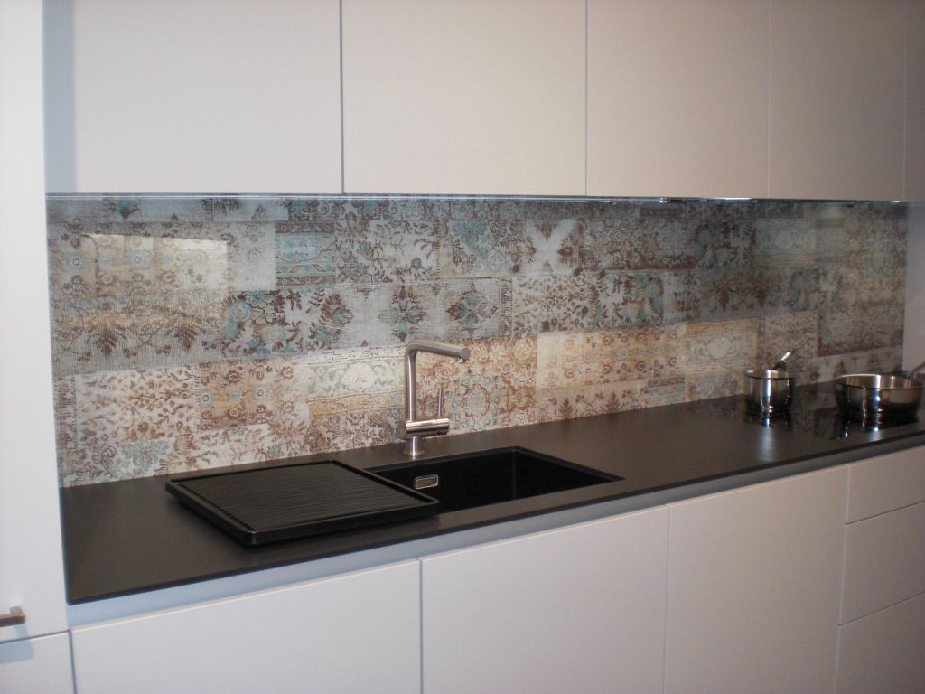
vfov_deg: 37.7
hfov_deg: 49.0
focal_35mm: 38
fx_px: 1015
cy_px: 347
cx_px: 462
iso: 200
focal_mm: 6.3
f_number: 3.1
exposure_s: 1/60
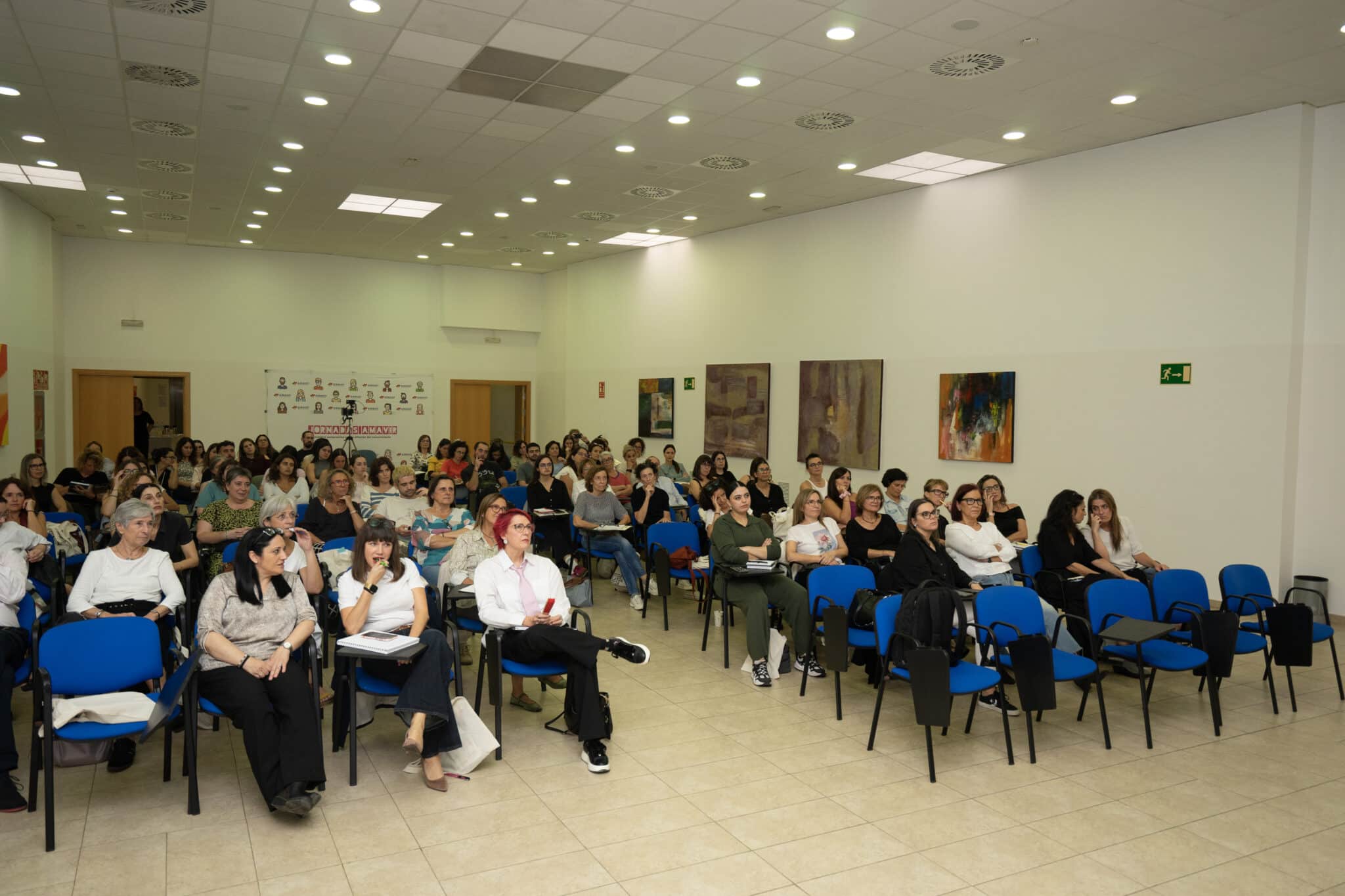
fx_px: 934
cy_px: 448
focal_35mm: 25
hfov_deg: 71.5
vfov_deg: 51.3
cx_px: 672
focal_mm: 25
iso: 400
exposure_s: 1/160
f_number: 4
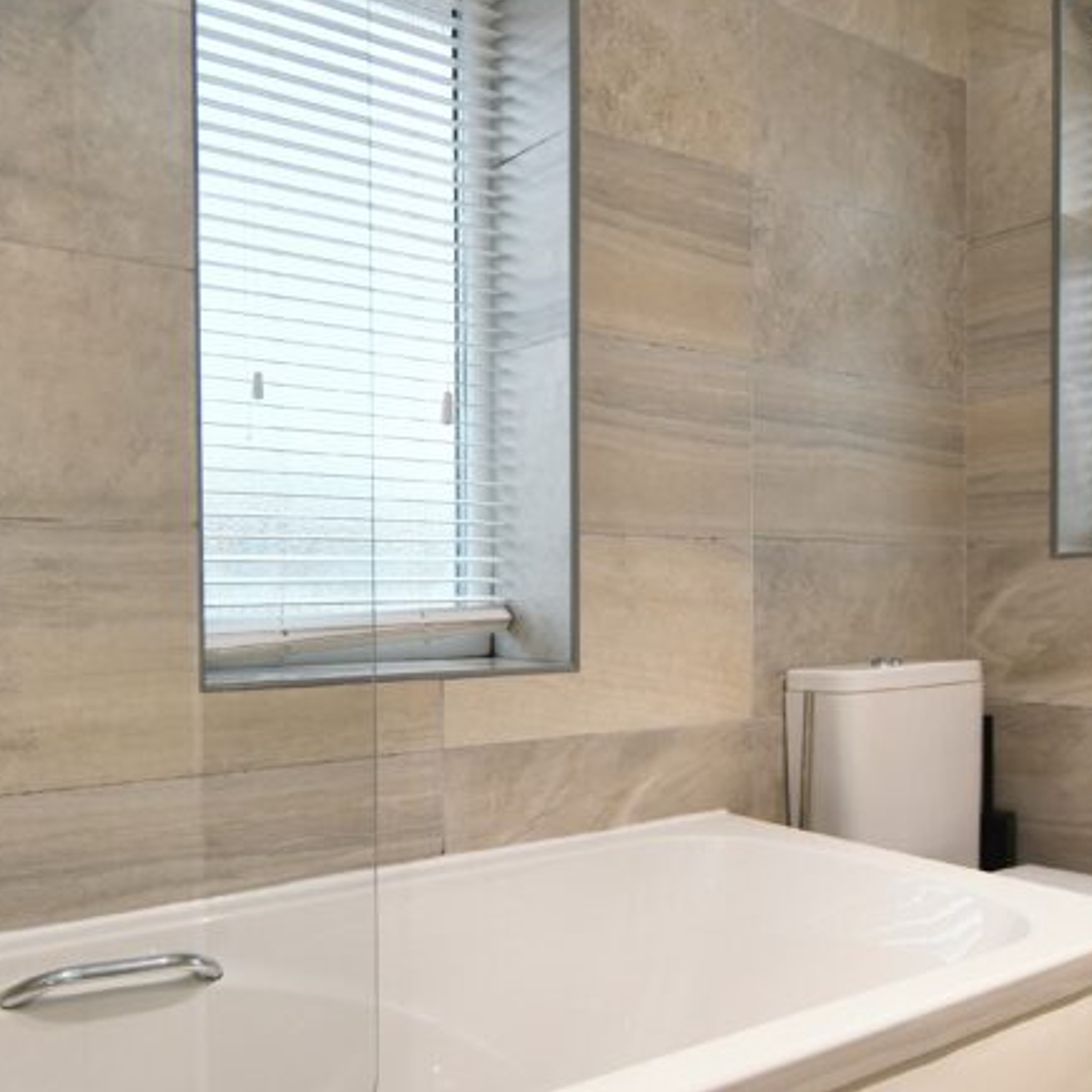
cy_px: 585
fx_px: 1071
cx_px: 525
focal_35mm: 30
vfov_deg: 54.0
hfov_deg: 54.0
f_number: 3.5
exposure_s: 1/13
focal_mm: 10
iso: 100
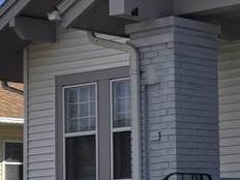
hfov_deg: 14.2
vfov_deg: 11.6
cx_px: 389
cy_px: 133
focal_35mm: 127
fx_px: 881
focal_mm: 5.4
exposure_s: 1/1709
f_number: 1.8
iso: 25
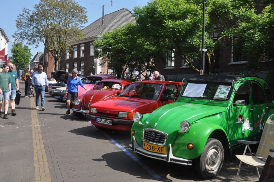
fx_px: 285
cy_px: 91
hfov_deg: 51.3
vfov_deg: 35.4
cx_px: 137
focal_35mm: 38
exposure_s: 1/320
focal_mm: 25
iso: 400
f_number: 9
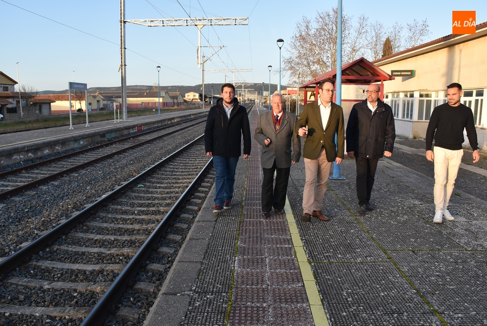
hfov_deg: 67.3
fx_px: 366
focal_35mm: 27
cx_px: 244
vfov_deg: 48.0
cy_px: 163
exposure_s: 1/200
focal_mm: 18
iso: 400
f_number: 7.1
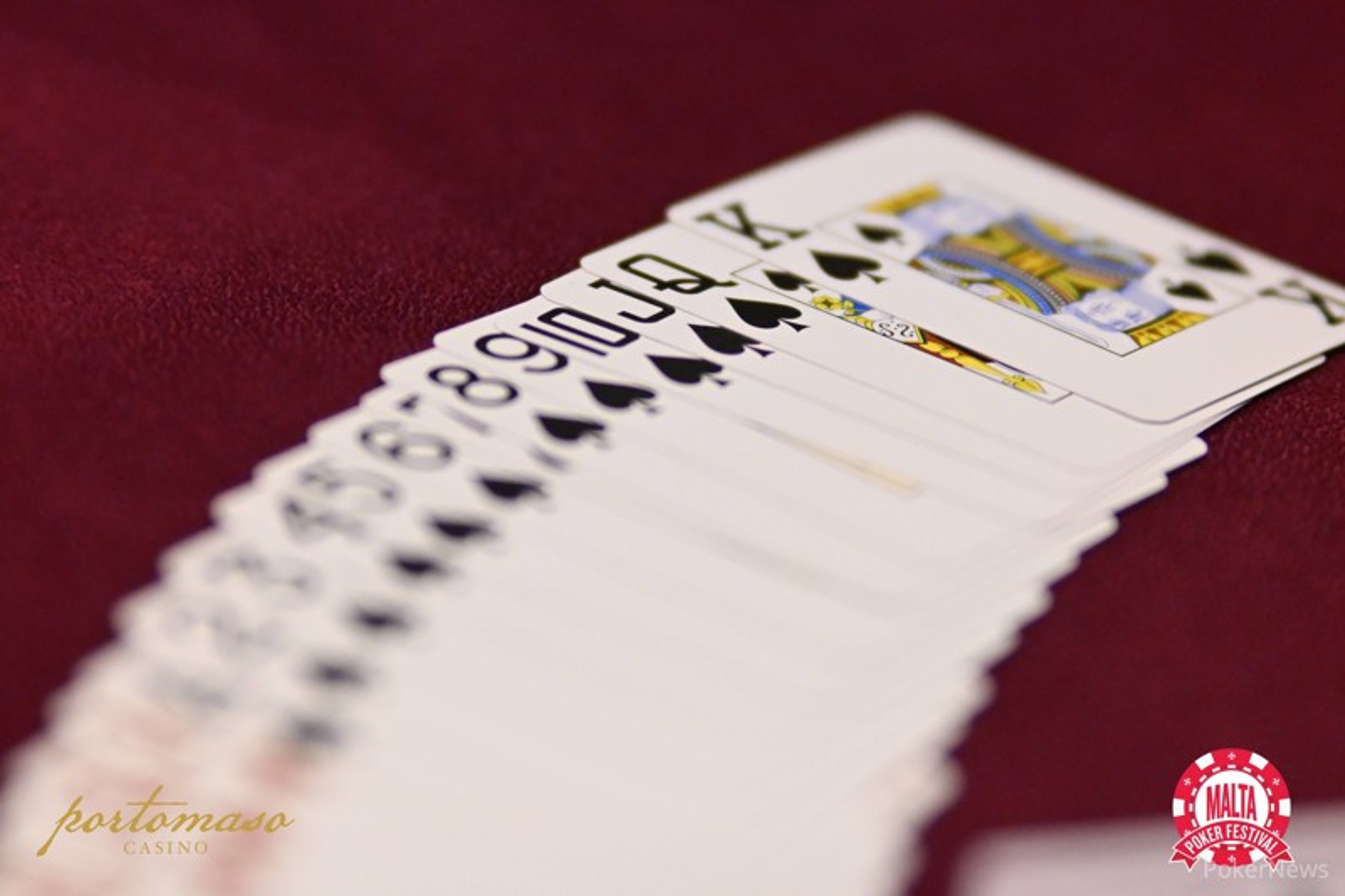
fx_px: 4762
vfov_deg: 10.7
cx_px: 672
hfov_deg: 16.1
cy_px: 448
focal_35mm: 128
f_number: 1.8
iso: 6400
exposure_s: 1/4000
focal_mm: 85
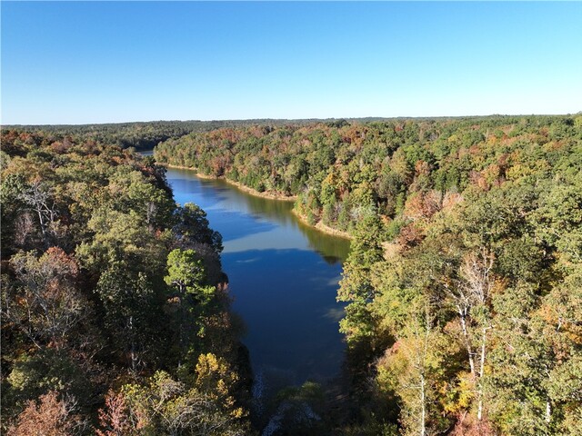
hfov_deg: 71.6
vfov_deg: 56.8
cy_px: 218
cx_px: 291
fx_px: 404
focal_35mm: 24
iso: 160
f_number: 2.8
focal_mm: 12.29
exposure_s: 1/160
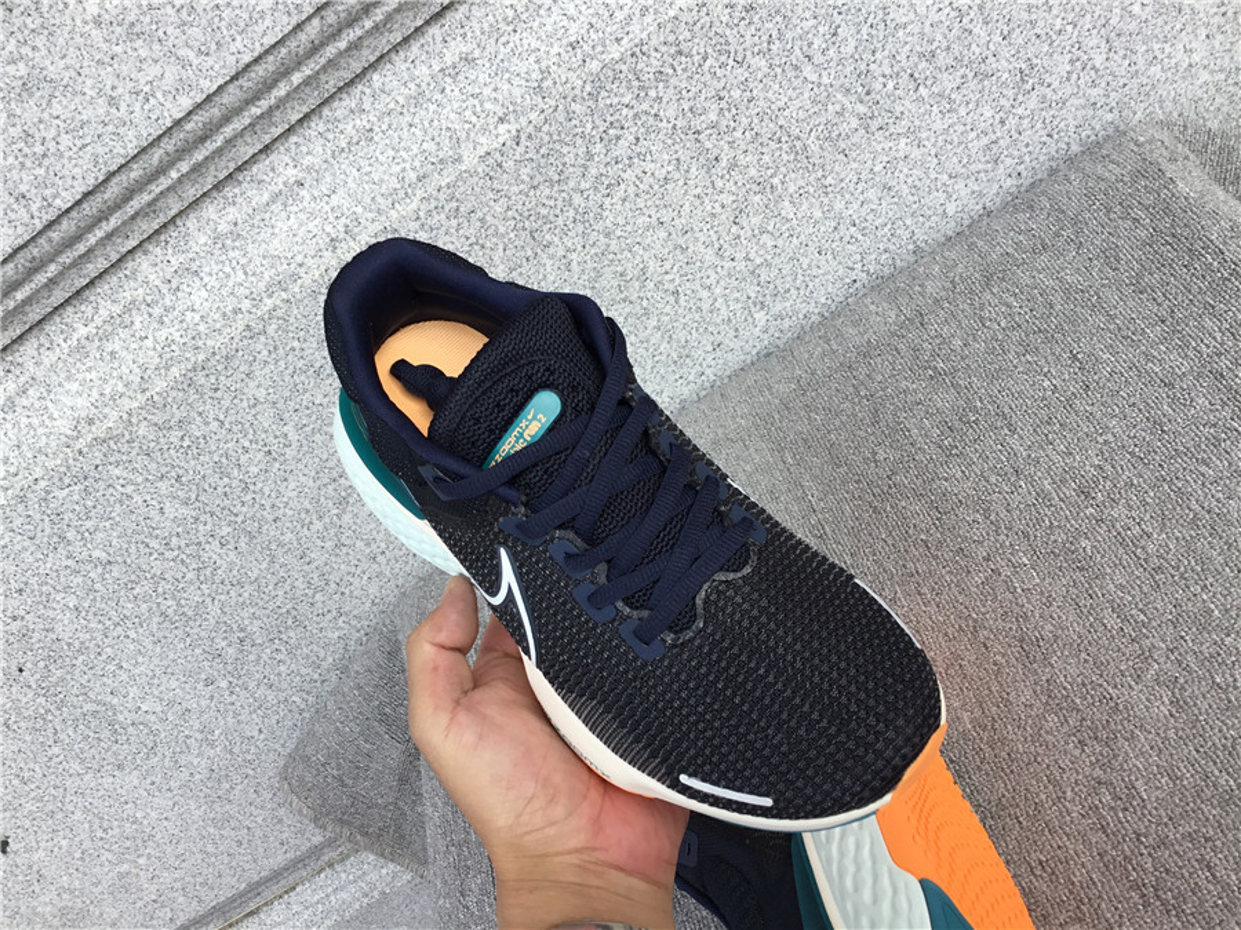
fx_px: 1111
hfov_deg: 58.4
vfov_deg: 45.4
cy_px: 465
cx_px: 620
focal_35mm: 31
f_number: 2.4
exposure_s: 1/259
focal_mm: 3.3
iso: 25
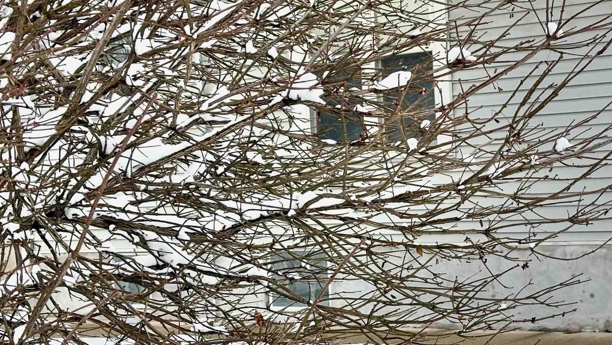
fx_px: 1509
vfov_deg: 13.0
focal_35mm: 93
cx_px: 470
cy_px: 163
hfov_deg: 22.7
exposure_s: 1/2012
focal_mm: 5.96
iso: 32
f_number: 1.6
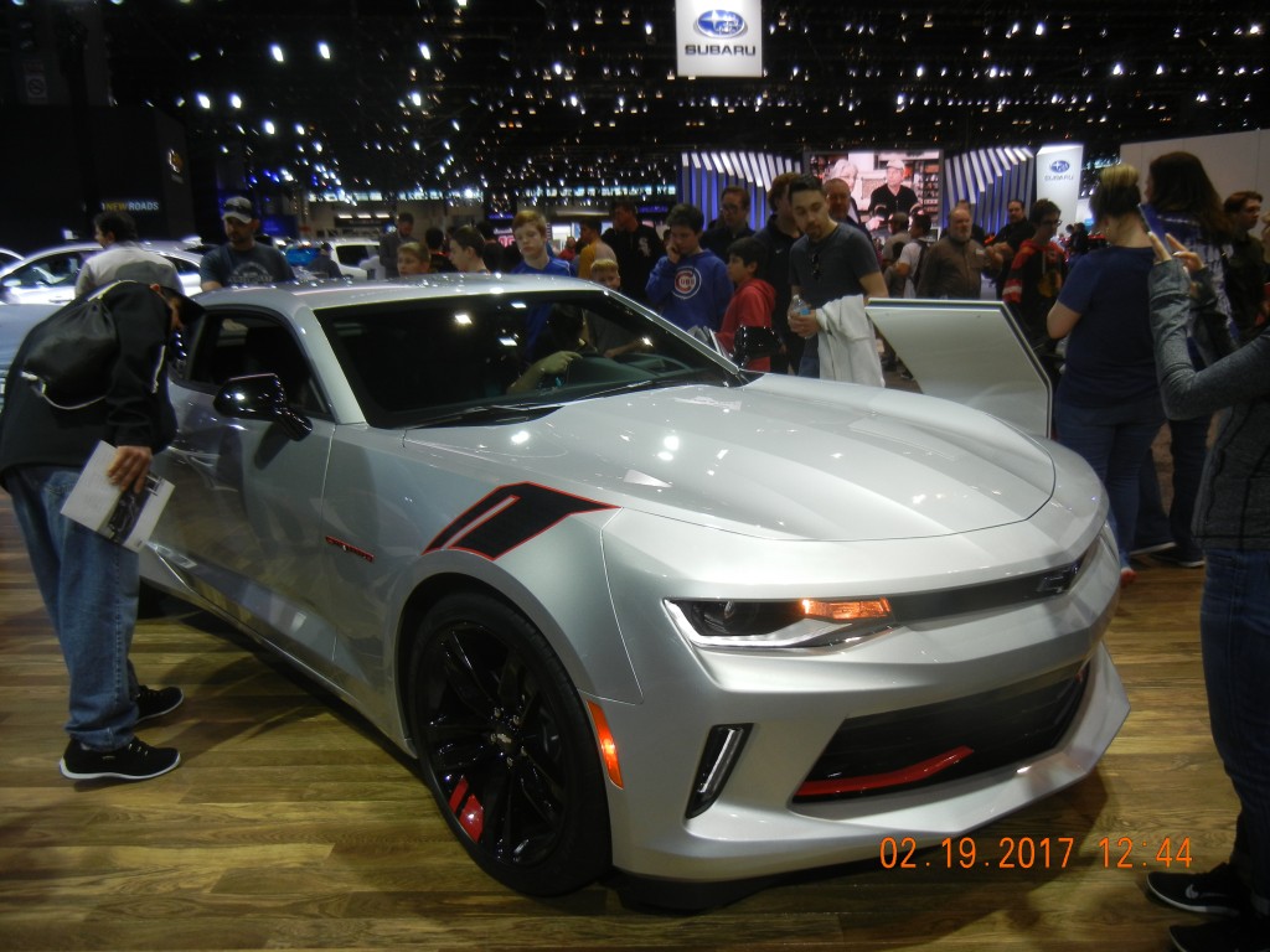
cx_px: 635
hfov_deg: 60.0
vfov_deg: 46.8
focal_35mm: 30
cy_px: 476
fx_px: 1101
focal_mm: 5.4
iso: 160
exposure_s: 1/101
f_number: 3.5
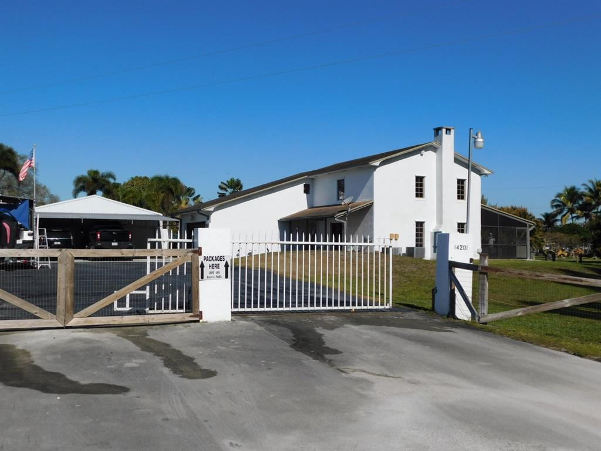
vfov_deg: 39.7
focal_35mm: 36
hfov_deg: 51.4
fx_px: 625
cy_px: 226
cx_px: 300
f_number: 7
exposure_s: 1/800
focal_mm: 6.3
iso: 125
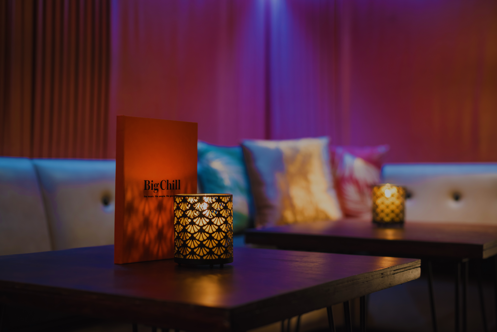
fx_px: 690
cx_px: 248
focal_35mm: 50
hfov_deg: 39.6
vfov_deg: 27.0
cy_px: 166
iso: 500
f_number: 2.8
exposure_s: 1/60
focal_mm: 50
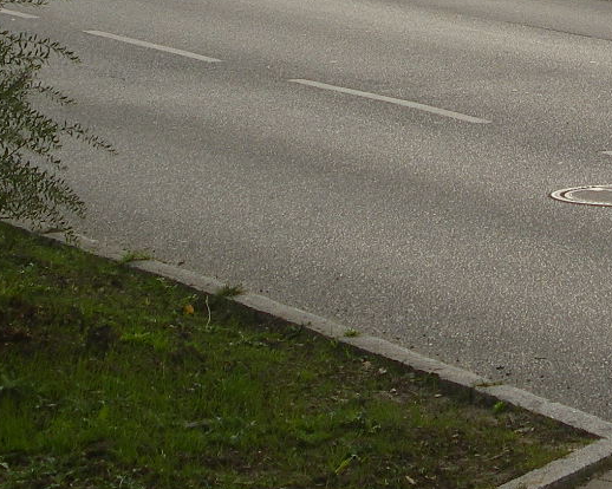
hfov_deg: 10.7
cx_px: 646
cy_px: -196
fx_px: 3223
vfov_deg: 8.5
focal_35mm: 178
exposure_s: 1/320
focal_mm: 10.3
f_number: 5.9
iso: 50
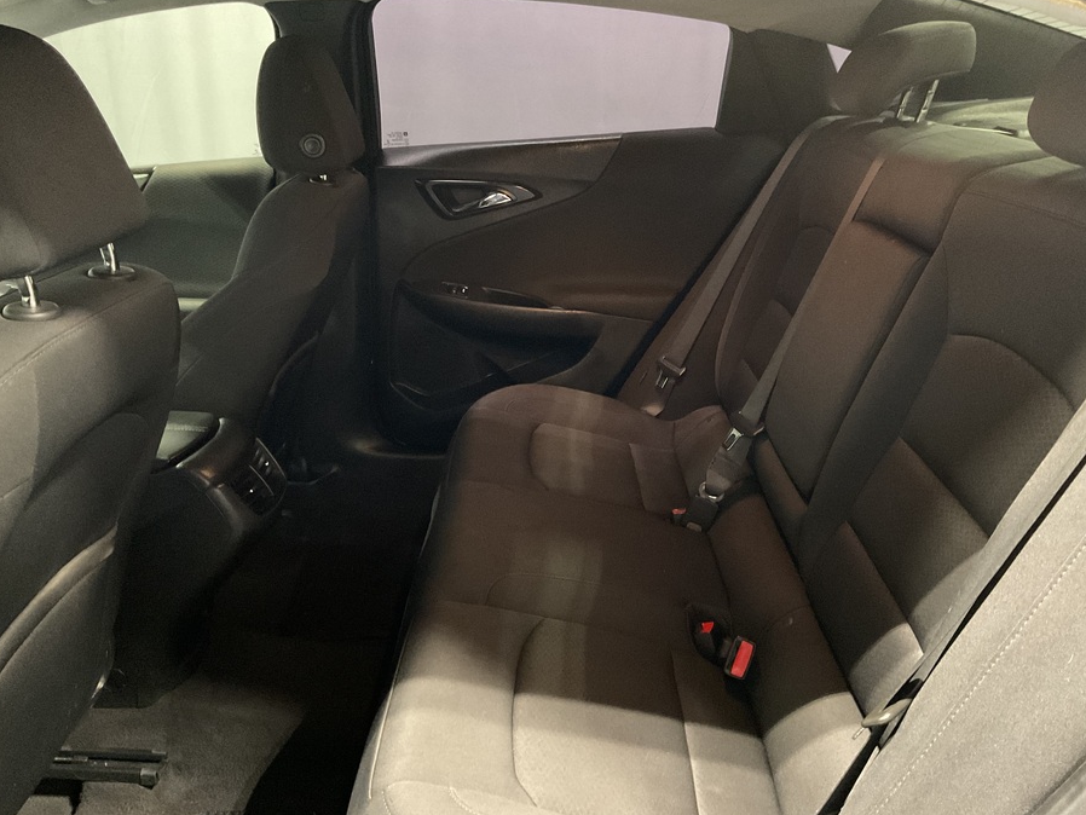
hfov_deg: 58.3
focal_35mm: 31
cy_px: 391
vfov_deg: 45.5
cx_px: 566
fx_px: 973
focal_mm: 3
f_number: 1.8
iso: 400
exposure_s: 1/25
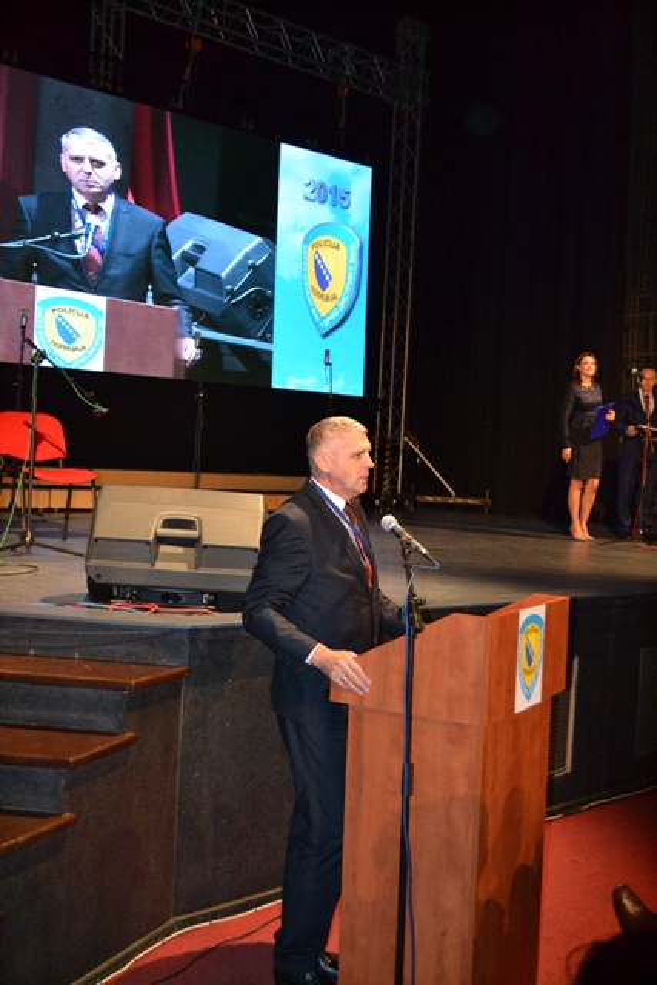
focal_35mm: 39
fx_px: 1067
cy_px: 492
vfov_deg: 49.5
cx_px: 328
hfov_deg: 34.2
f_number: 4.2
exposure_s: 1/60
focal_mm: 26
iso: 3200
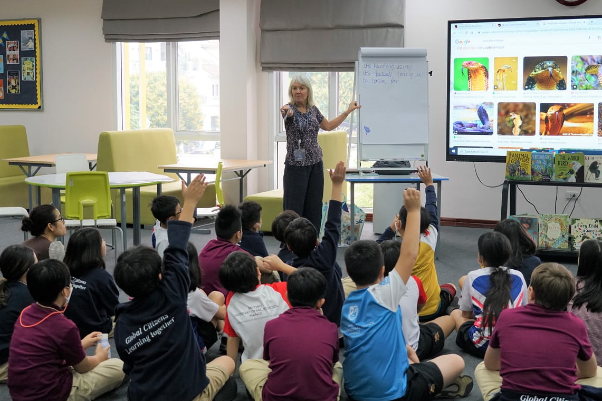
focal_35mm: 44
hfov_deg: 44.5
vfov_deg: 30.5
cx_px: 305
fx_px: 736
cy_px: 201
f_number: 4.5
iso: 1600
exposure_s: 1/160
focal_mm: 43
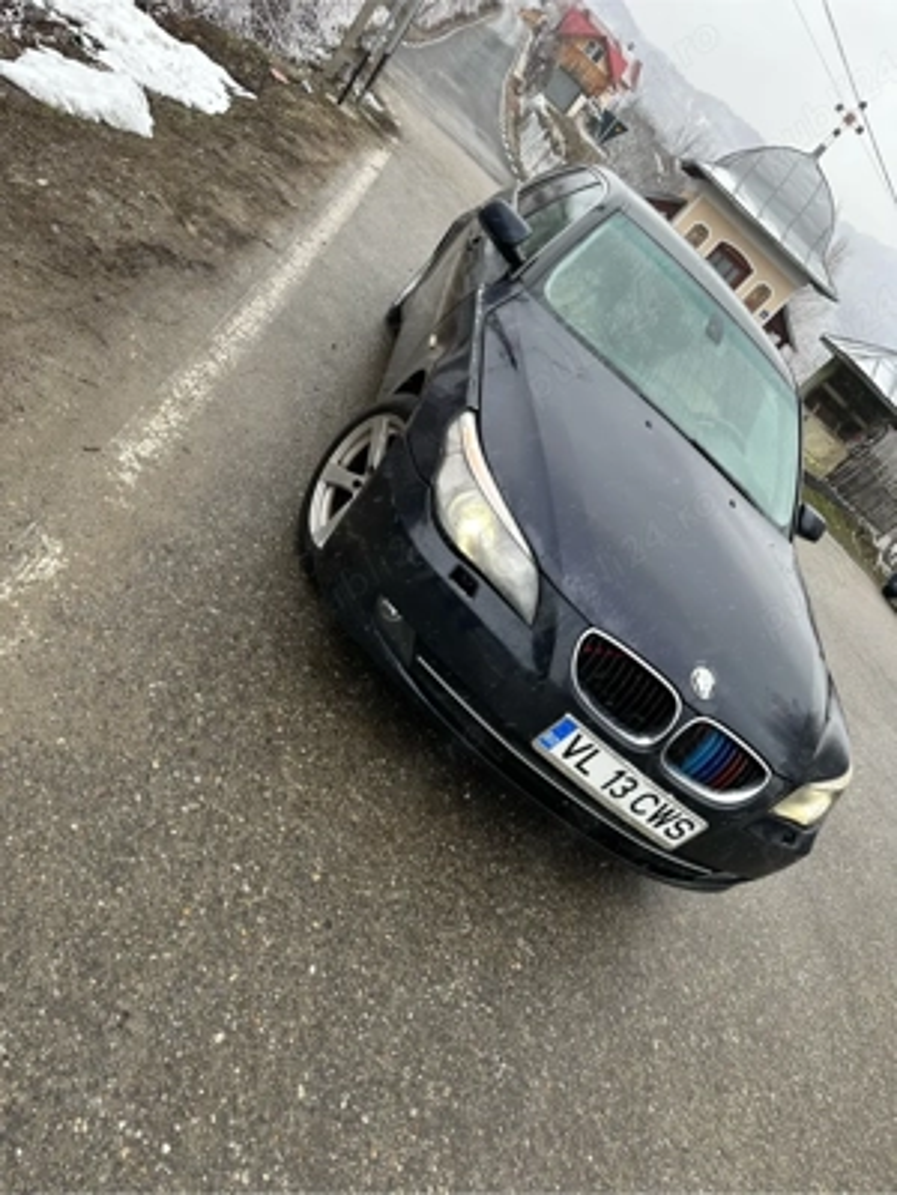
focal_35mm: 24
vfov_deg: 71.6
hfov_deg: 56.8
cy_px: 598
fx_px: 829
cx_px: 448
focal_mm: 6.86
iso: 64
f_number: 1.78
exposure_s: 1/204
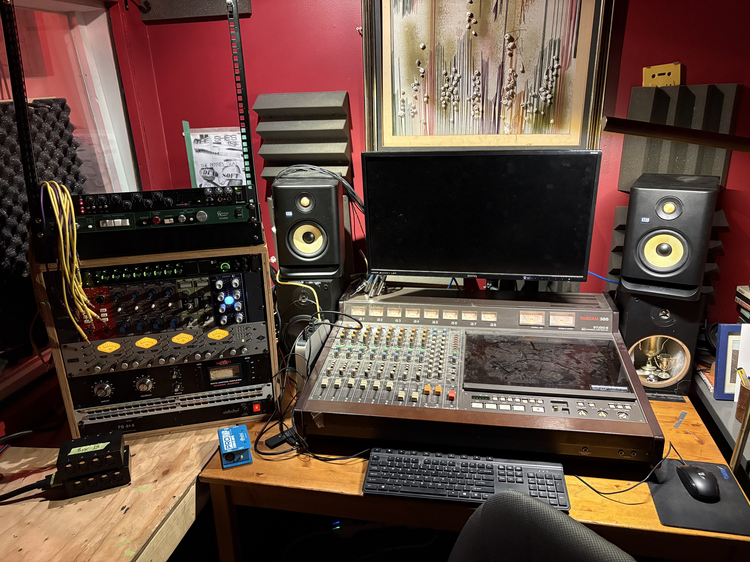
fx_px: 563
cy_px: 281
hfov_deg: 67.3
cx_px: 375
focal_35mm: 26
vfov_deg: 53.1
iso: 500
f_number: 1.6
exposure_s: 1/30
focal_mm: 5.96
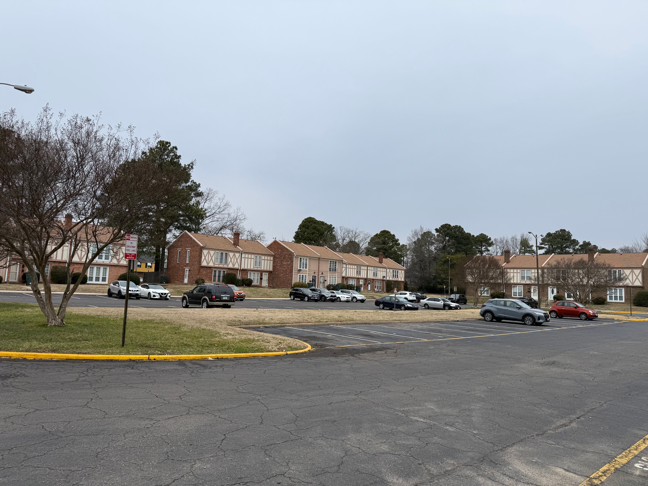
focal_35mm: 24
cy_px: 243
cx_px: 324
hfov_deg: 71.6
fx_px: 449
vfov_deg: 56.8
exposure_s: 1/1855
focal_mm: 6.76
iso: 80
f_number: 1.78
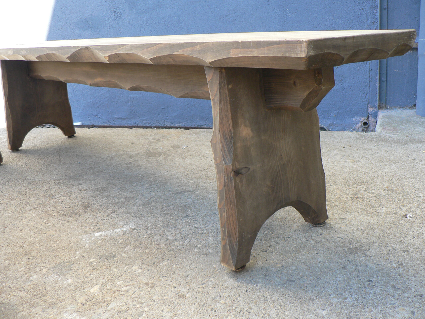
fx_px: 442
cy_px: 160
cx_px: 212
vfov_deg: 39.7
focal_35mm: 36
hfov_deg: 51.4
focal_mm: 6
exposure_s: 1/50
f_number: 2.8
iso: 80
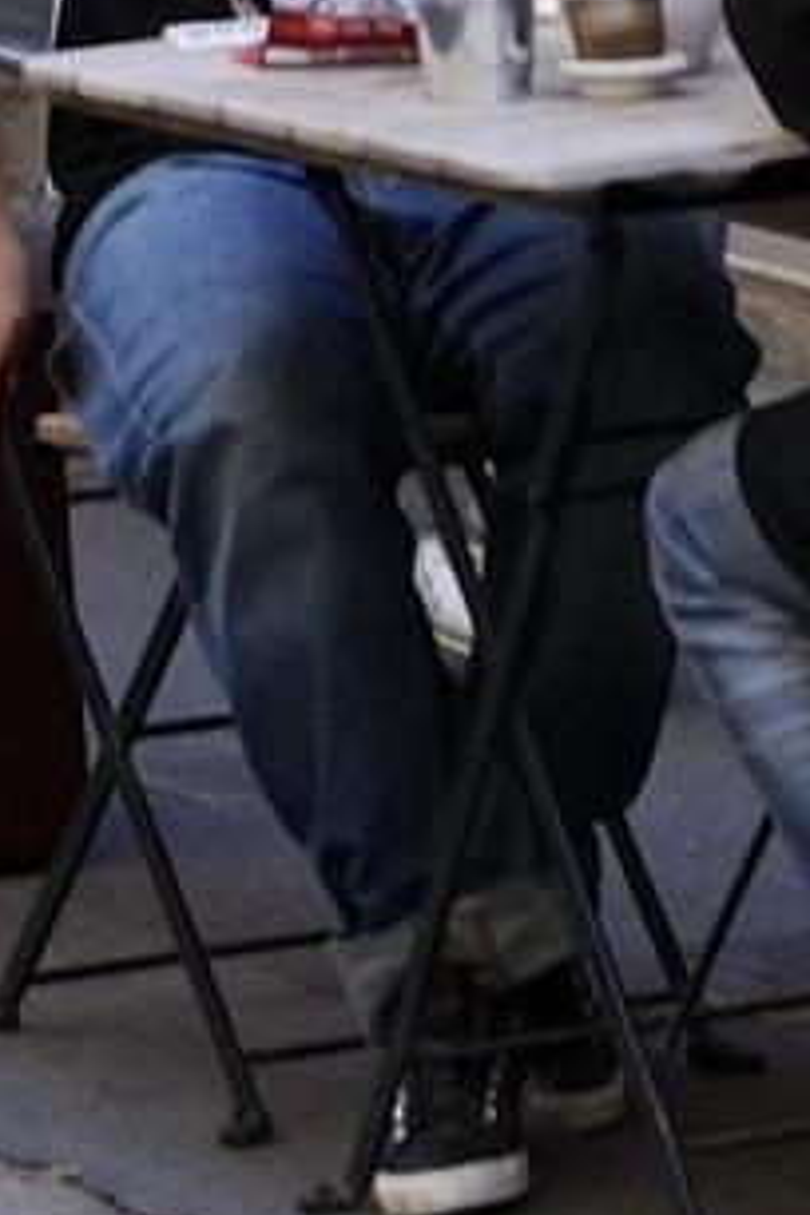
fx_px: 9888
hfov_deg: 4.7
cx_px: 71
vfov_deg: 6.7
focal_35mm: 293
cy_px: -1652
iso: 200
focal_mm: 56
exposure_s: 1/200
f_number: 4.5
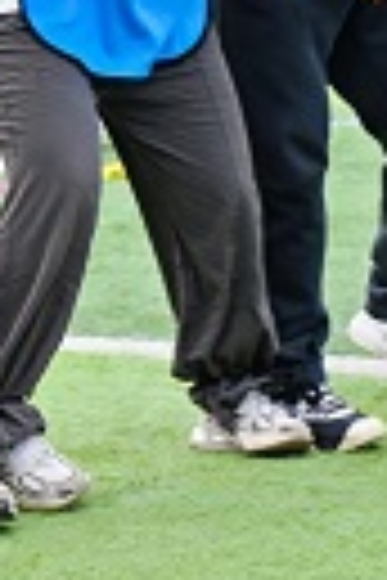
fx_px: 4386
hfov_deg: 5.0
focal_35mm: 272
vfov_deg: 7.5
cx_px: -94
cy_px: -34
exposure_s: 1/200
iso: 400
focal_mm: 70
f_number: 5.6
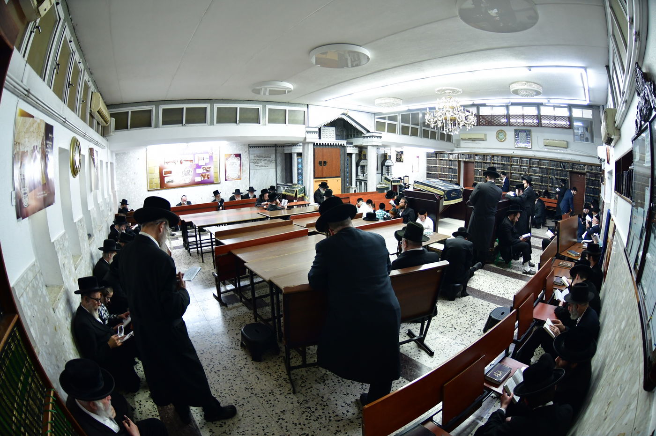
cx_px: 328
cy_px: 218
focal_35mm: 15
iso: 1250
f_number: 5.6
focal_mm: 10.5
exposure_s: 1/100
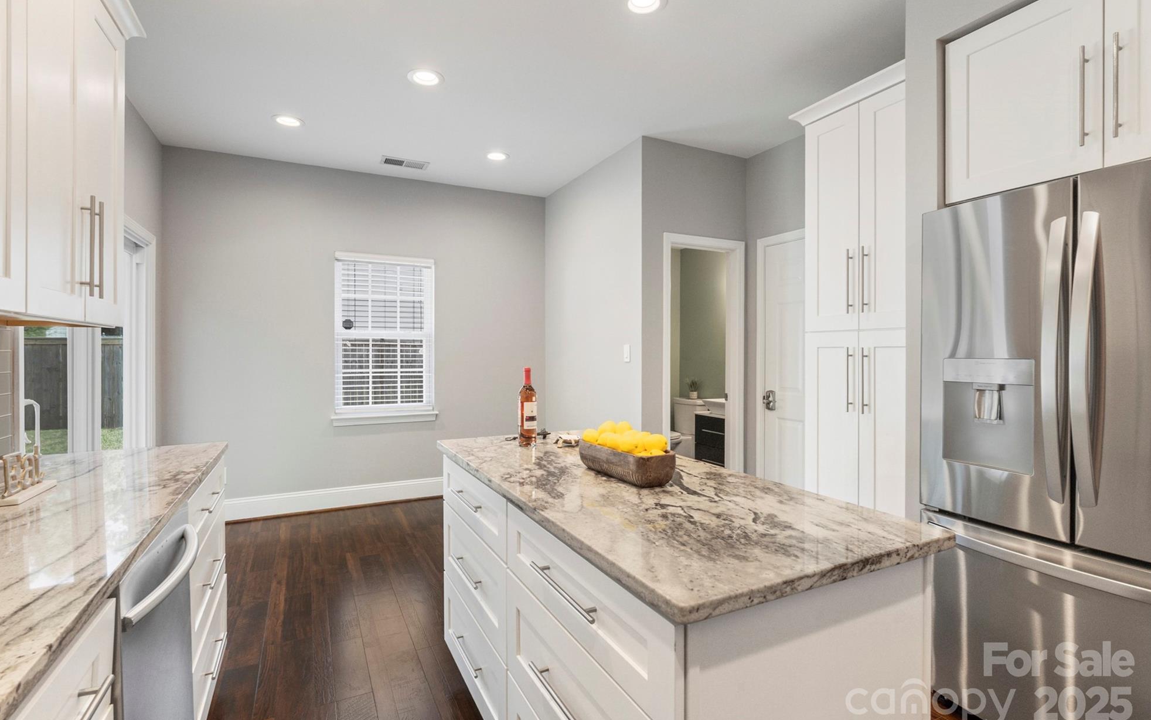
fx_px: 533
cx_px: 577
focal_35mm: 17
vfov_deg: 68.0
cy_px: 353
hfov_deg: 94.4
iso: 640
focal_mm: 16
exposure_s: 1/25
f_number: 9
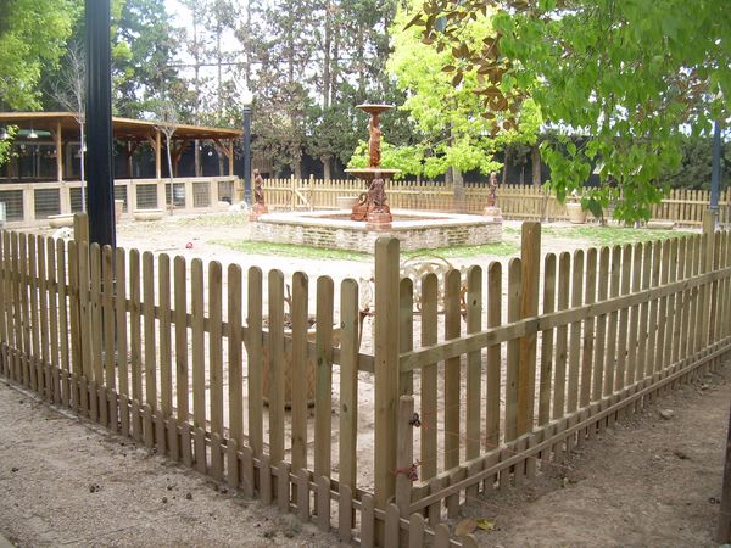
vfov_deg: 37.7
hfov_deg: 49.0
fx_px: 802
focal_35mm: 38
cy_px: 274
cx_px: 366
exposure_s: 1/65.4
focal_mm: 6.3
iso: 50
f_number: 2.8
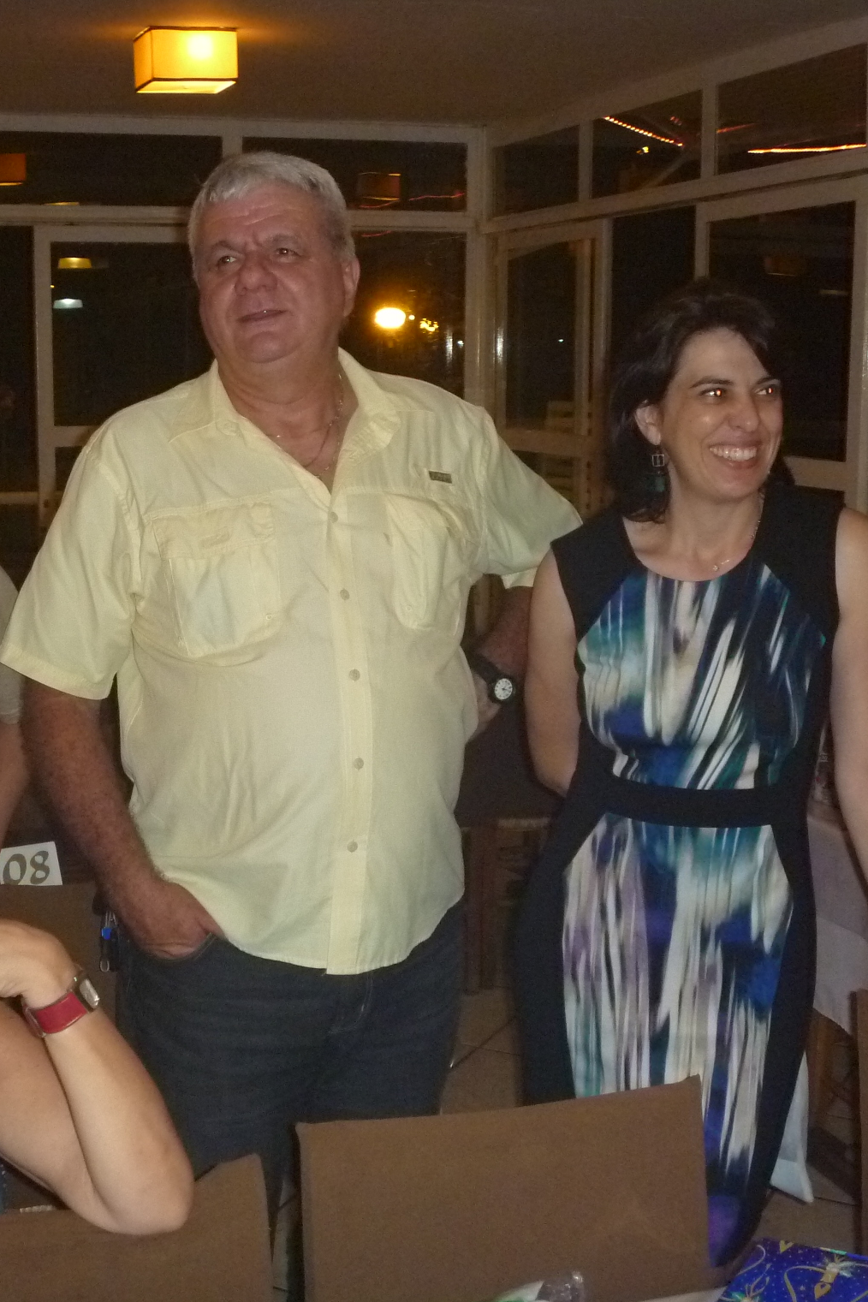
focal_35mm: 49
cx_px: 266
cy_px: 650
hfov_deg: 27.3
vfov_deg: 40.3
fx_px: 1772
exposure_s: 1/30
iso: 400
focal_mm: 6.3
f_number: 3.5
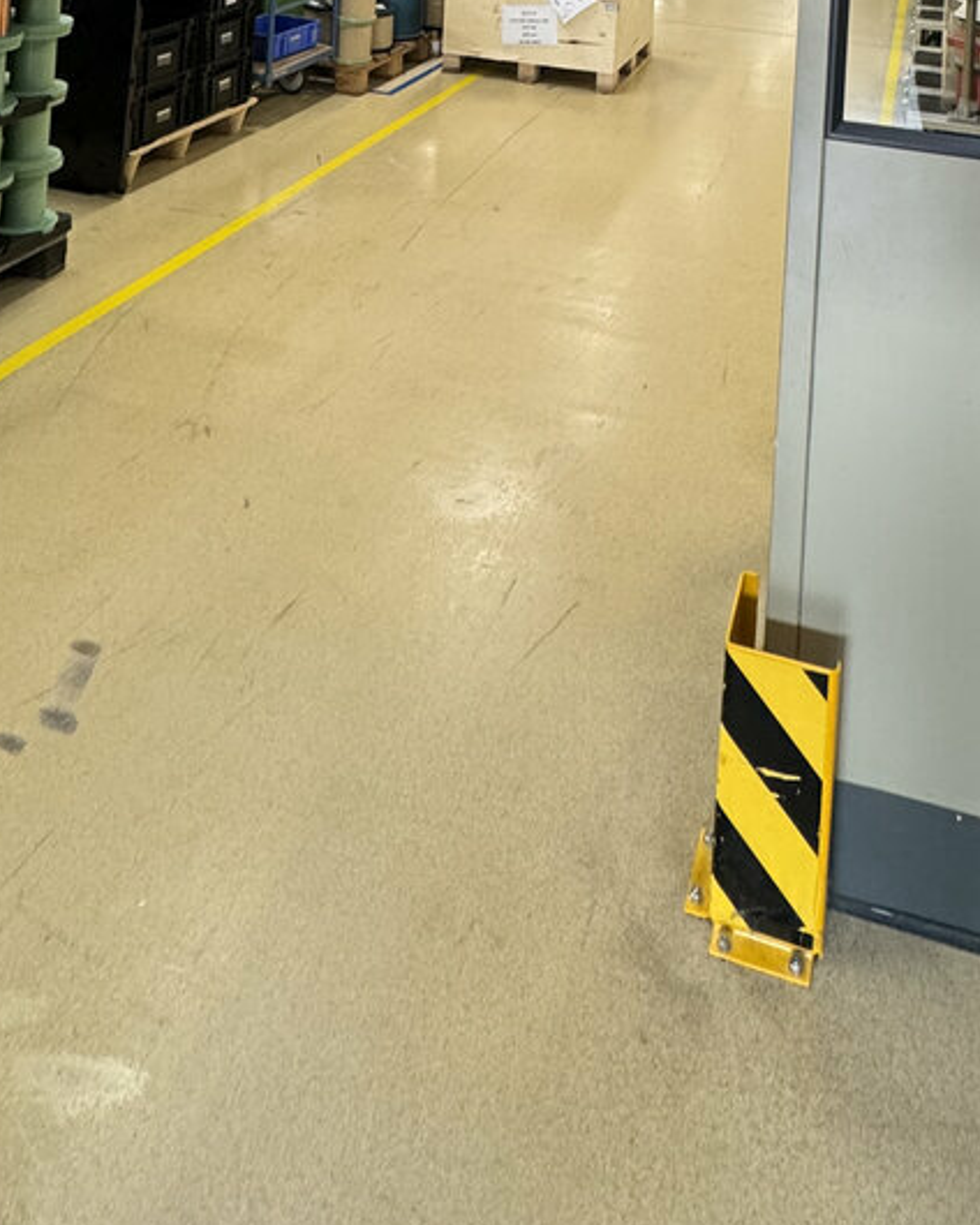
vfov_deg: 39.4
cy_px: -240
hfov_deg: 44.2
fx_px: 1196
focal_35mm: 33
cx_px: 612
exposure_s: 1/100
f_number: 2.2
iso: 320
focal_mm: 2.22
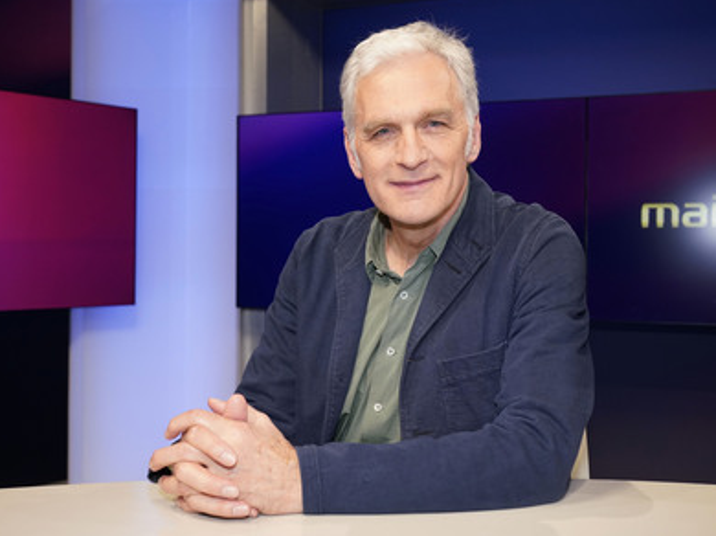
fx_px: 827
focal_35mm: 40
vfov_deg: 35.9
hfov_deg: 46.7
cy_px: 270
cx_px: 319
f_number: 5
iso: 2000
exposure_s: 1/160
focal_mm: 36
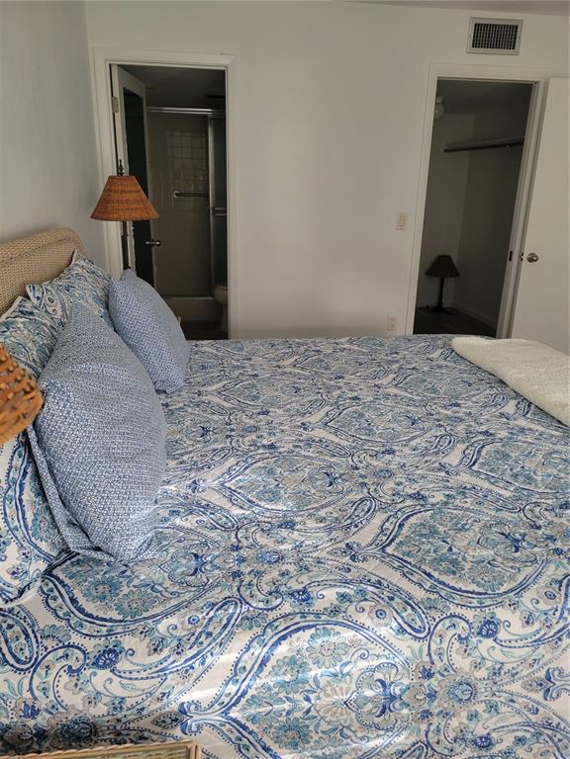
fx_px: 571
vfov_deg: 67.3
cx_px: 285
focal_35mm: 26
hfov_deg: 53.1
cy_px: 380
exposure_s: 1/120
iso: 200
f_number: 1.8
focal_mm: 5.4
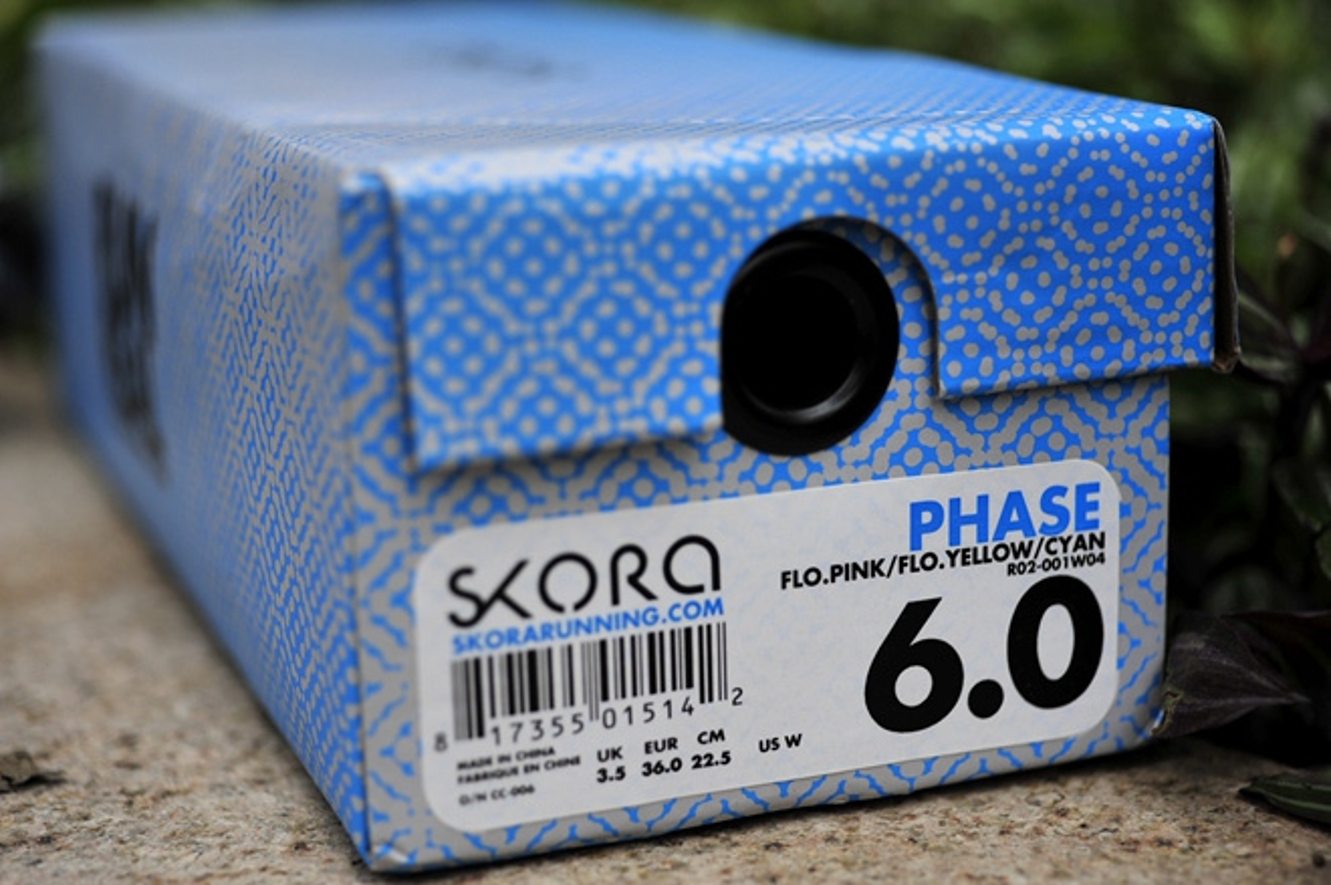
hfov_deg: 36.3
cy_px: 442
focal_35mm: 55
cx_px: 666
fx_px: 2032
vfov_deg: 24.6
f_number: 2.8
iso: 200
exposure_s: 1/2000
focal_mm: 55
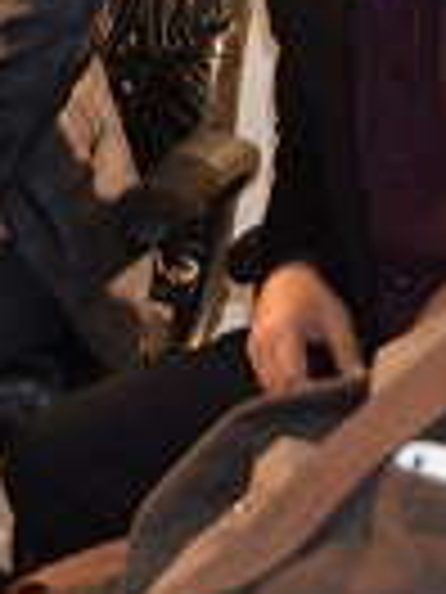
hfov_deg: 9.8
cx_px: -739
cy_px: -191
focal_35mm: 126
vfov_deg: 14.9
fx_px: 2165
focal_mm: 18
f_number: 3.5
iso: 800
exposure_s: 1/60
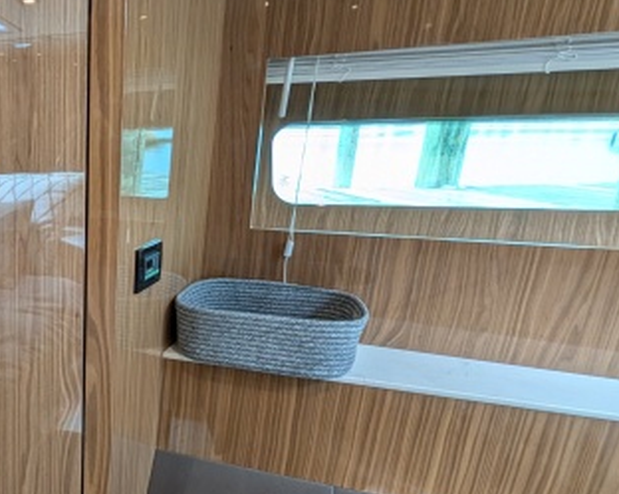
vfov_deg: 47.4
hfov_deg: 48.6
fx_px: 549
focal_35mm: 30
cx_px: 3
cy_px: 341
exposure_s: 1/43
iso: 83
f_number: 1.7
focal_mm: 2.02
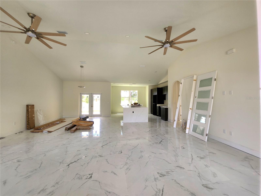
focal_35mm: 13
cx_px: 130
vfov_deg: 89.9
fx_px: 98
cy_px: 98
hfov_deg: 106.2
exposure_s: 1/60.2
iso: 40
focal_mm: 1.7
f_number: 2.2
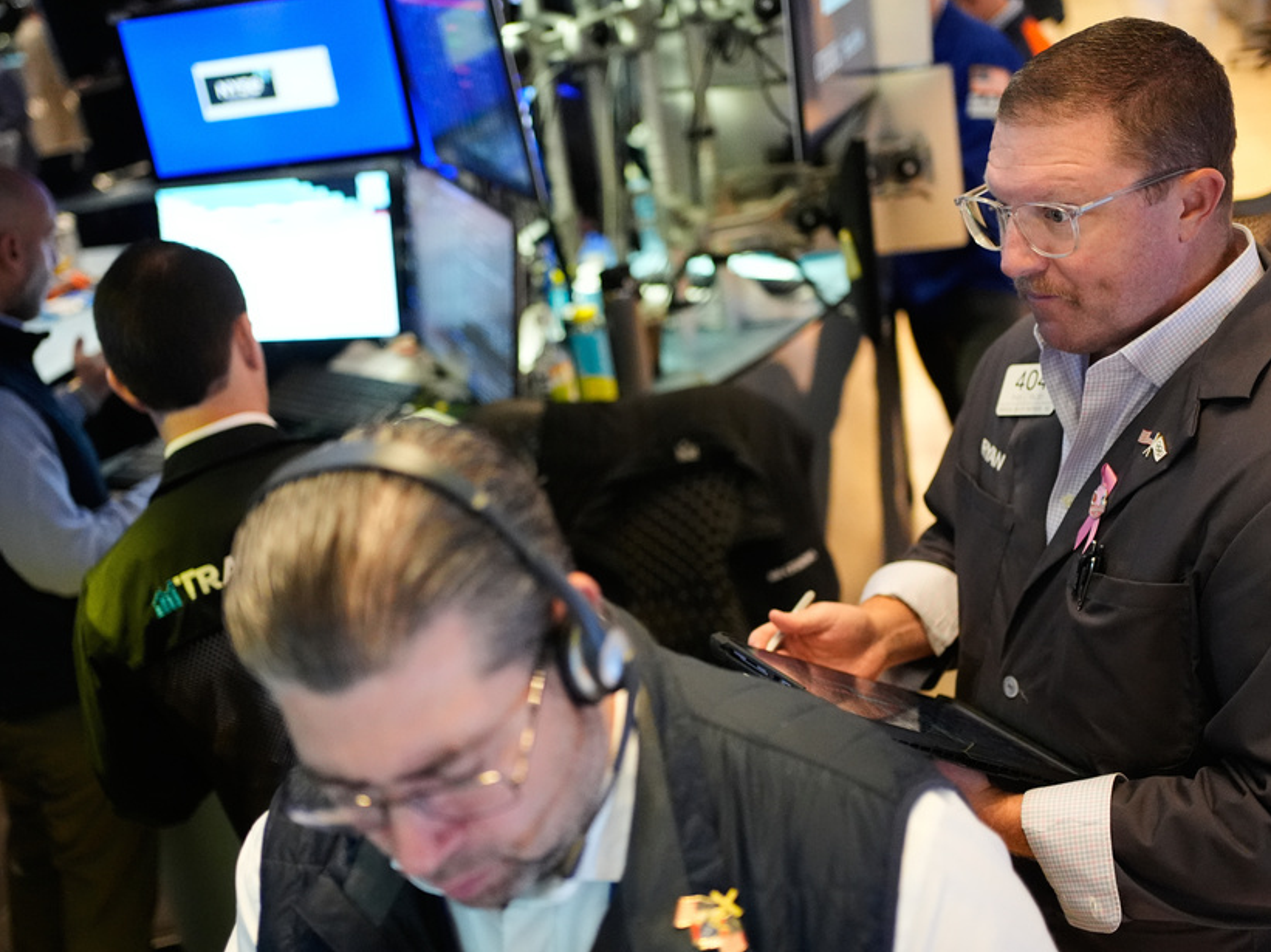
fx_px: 1541
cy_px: 465
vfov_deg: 34.3
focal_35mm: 42
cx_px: 570
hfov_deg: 44.7
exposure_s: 1/250
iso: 5000
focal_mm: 35
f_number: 1.8
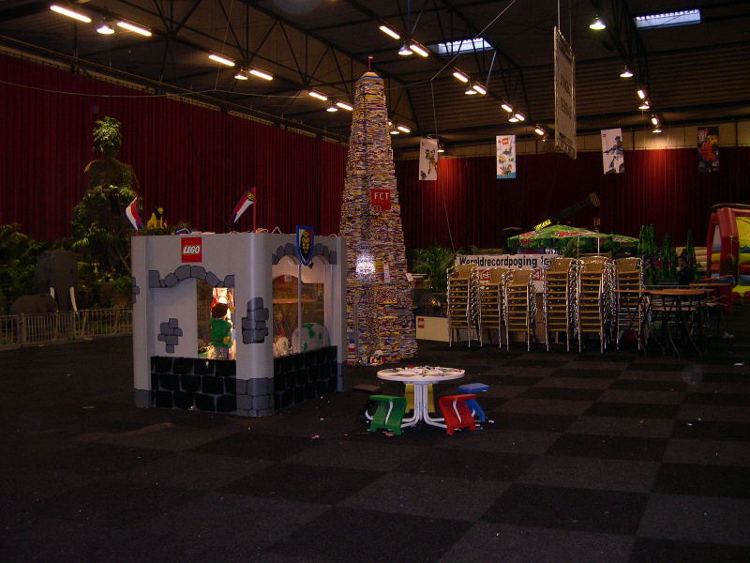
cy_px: 282
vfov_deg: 37.7
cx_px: 375
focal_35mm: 38
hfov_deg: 49.0
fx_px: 823
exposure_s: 1/60
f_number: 2.8
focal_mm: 8
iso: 400
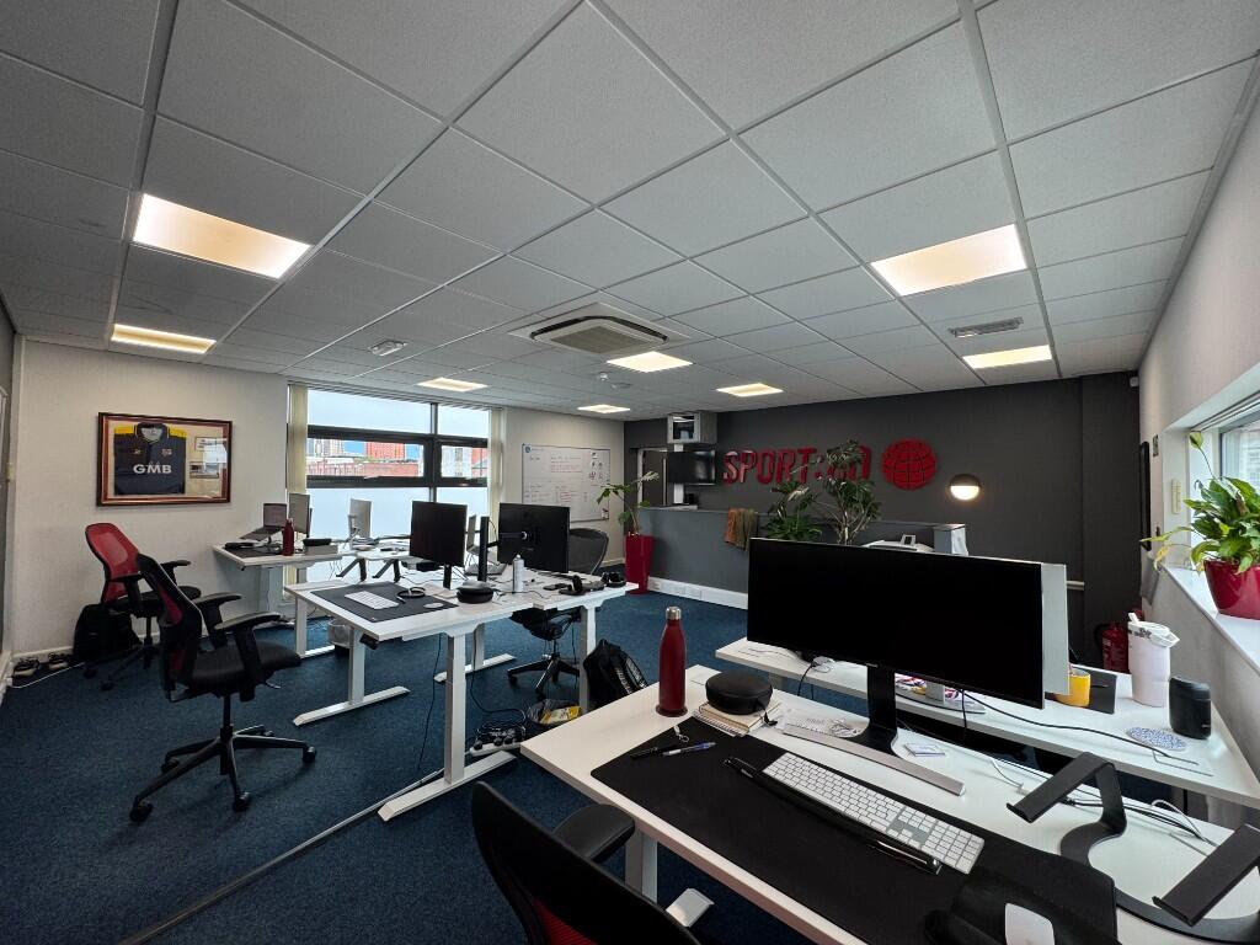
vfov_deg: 85.7
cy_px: 472
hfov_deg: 102.1
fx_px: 510
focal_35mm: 14
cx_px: 630
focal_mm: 2.22
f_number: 2.2
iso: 100
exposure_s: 1/100
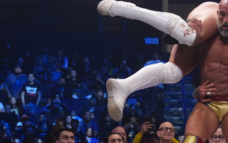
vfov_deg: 13.4
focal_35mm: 97
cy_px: 116
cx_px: 201
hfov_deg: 21.0
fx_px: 603
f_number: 3.2
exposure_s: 1/1000
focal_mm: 50
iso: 3200
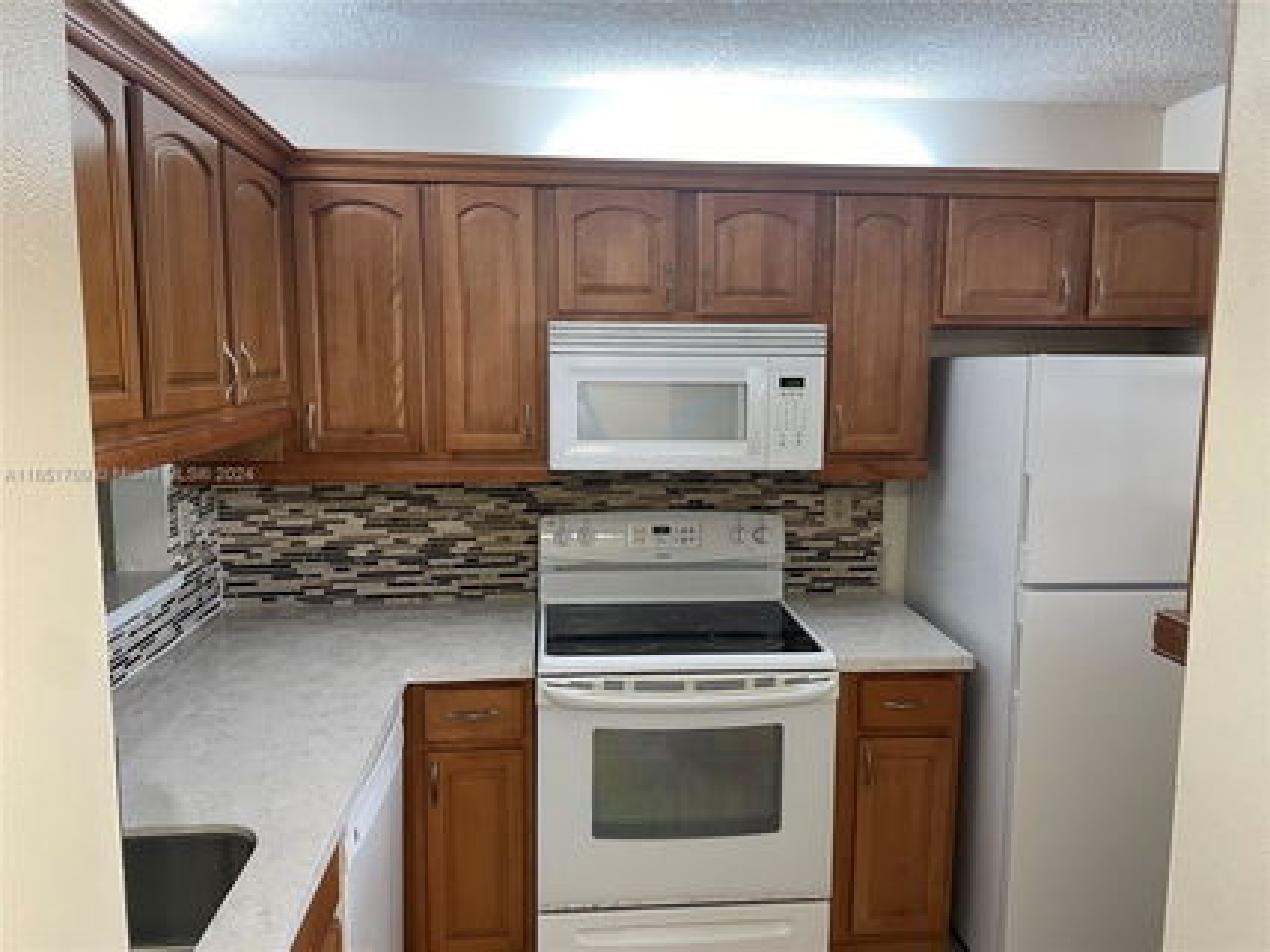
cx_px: 635
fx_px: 954
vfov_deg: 53.0
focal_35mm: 26
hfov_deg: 67.3
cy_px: 476
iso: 100
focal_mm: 4.2
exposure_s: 1/60
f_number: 1.6
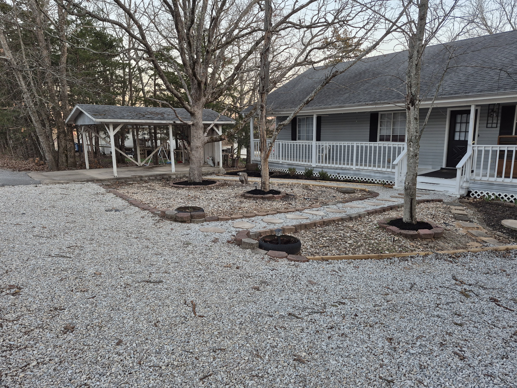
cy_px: 194
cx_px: 258
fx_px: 344
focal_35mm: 23
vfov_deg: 58.9
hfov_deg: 73.9
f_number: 1.8
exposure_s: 1/180
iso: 125
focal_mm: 5.4
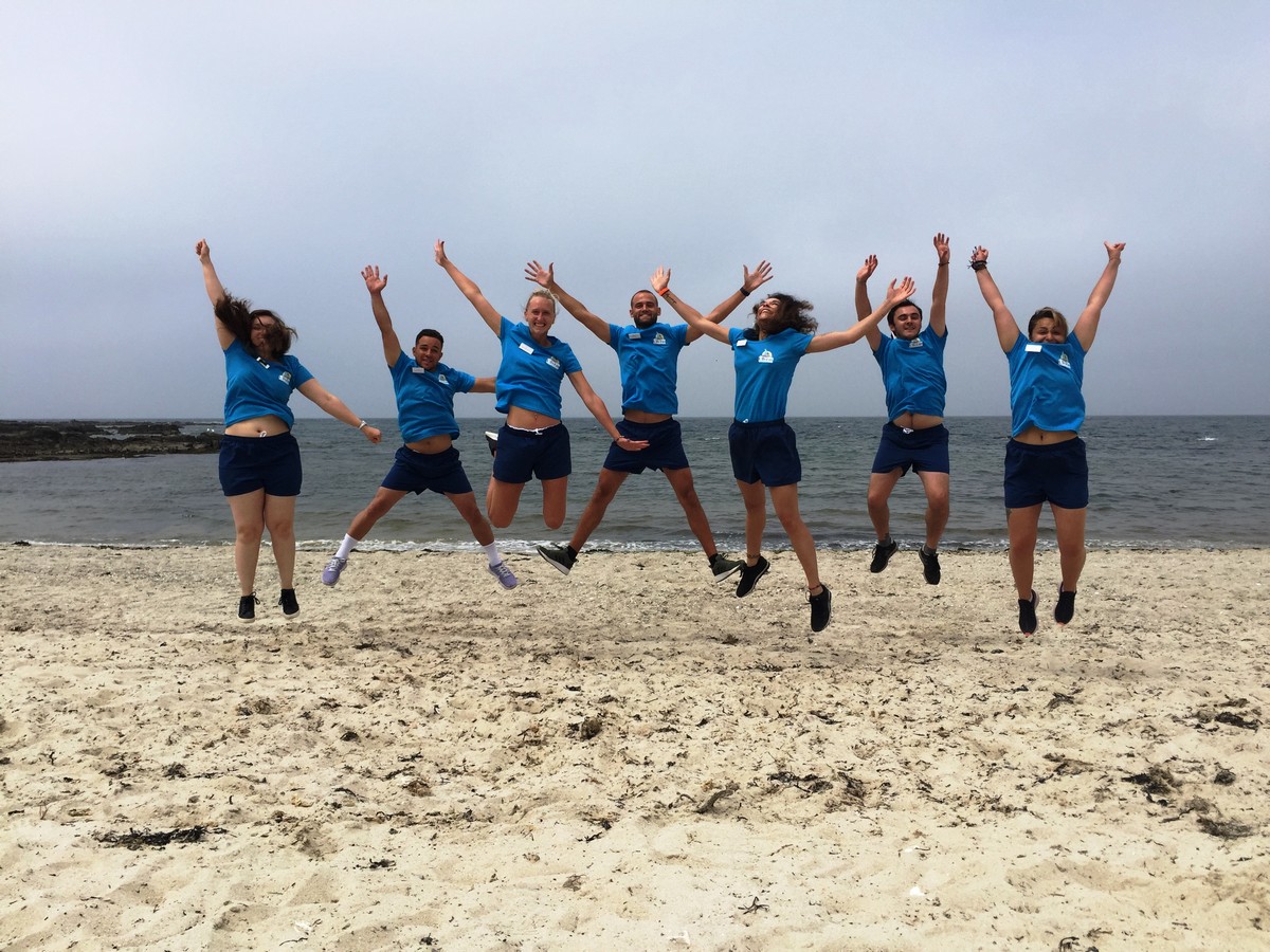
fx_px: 1064
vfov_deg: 48.2
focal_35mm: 29
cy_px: 476
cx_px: 635
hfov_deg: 61.7
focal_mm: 4.15
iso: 32
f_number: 2.2
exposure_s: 1/3968
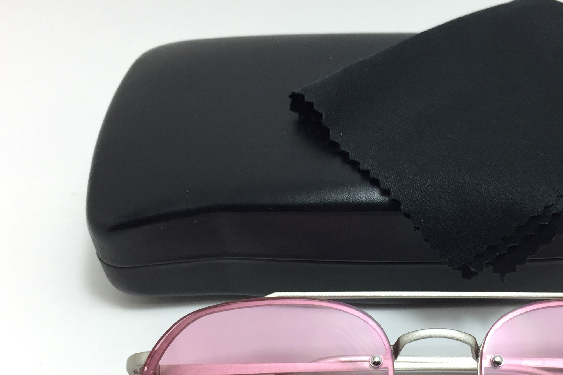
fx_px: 766
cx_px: 397
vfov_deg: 27.2
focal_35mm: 49
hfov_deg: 39.6
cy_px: 275
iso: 50
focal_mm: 4.15
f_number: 2.2
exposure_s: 1/100
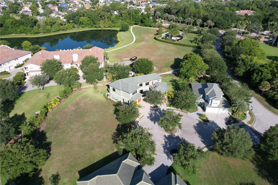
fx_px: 170
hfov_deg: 78.6
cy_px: 92
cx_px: 139
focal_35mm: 22
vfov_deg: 57.2
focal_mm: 8.38
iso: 100
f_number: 2.8
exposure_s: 1/1250
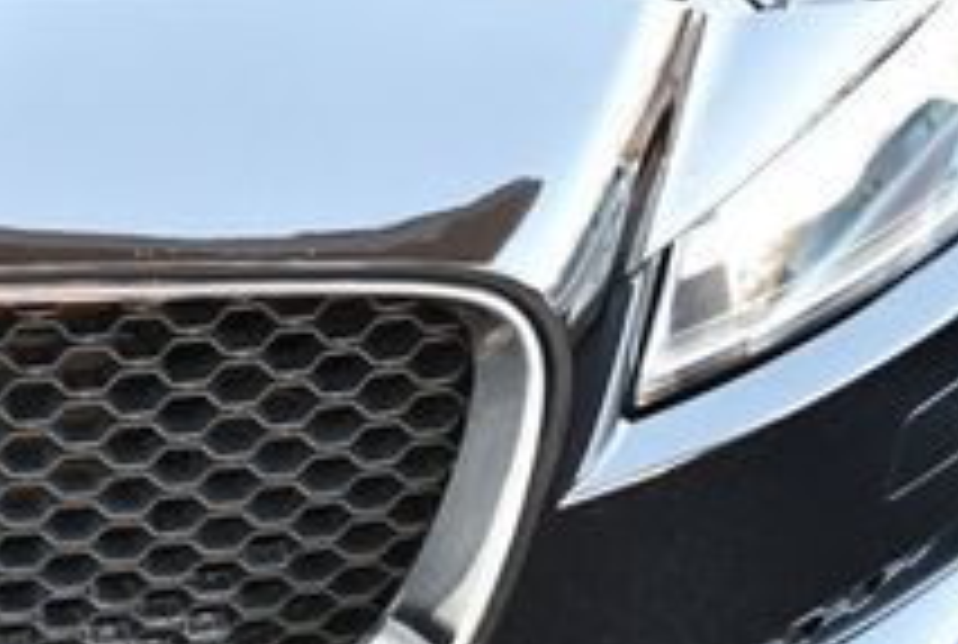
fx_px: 2880
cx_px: -441
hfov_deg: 17.2
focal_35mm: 108
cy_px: -194
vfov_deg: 12.4
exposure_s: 1/160
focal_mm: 18
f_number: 3.5
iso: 800
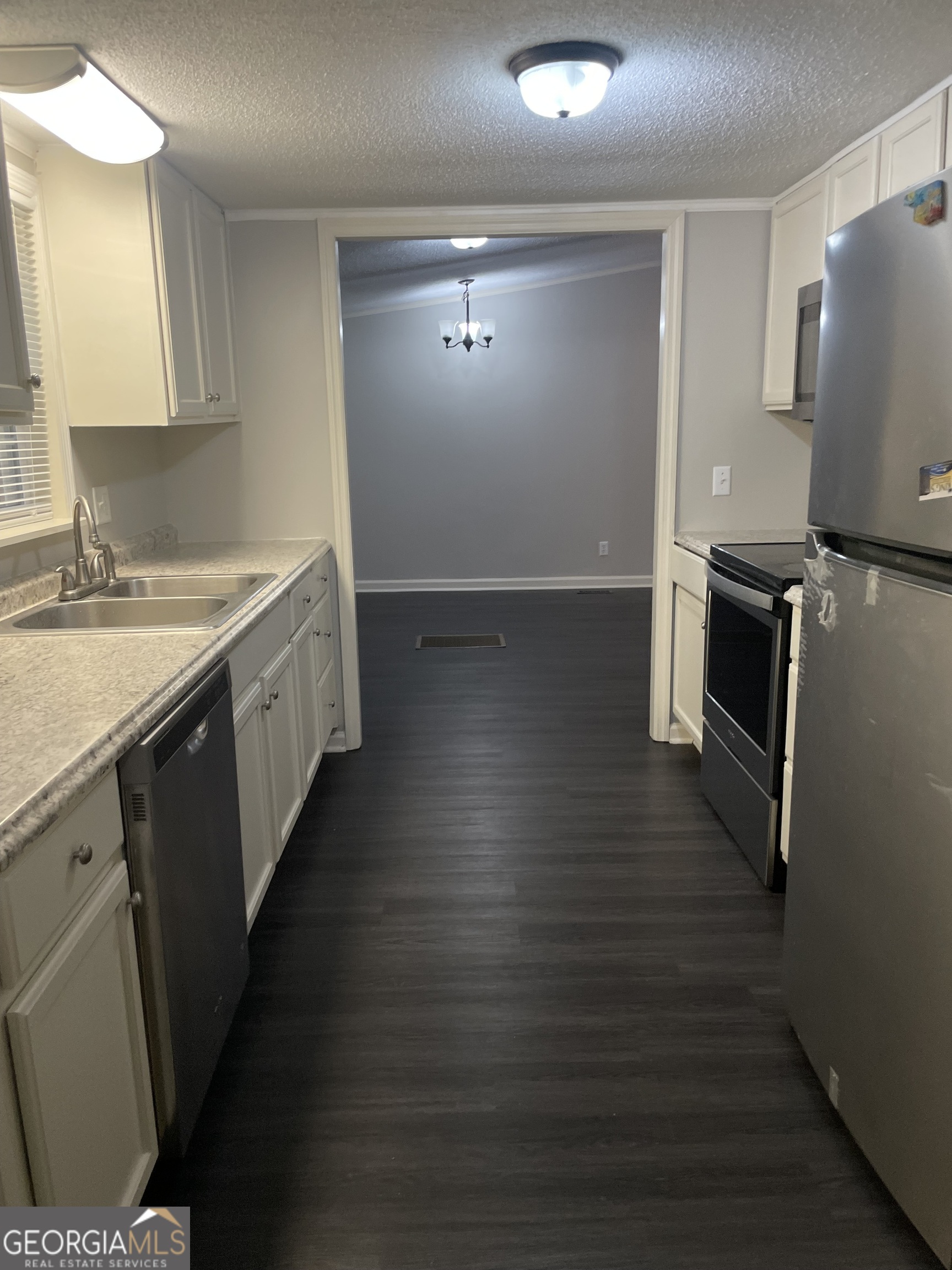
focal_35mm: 26
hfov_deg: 53.1
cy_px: 635
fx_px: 953
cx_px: 476
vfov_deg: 67.3
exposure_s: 1/120
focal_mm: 4.2
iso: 125
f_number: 1.6
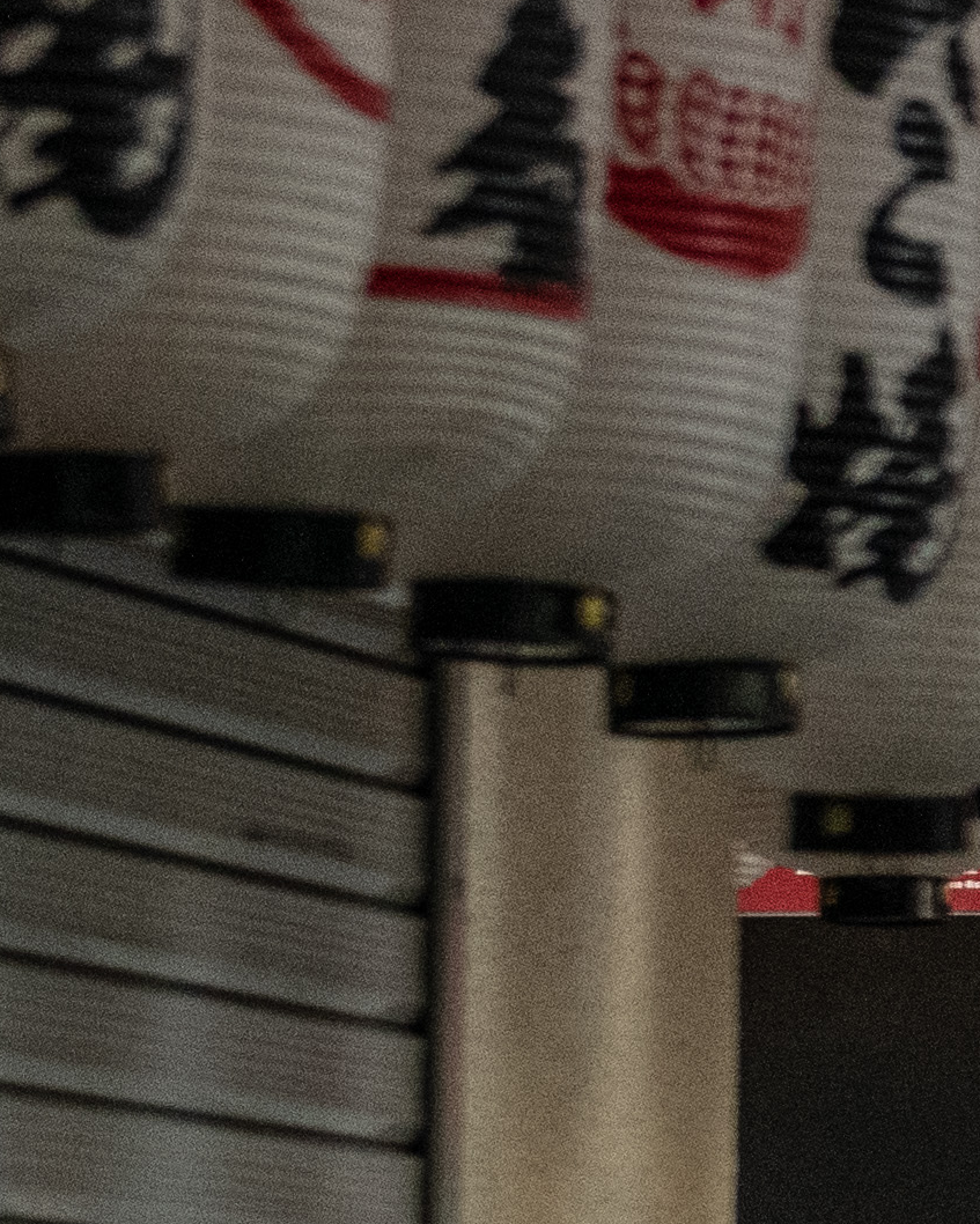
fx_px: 13264
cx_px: 3825
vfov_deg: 5.3
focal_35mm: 366
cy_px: 982
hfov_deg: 4.0
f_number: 4.5
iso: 1600
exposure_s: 1/800
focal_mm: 50
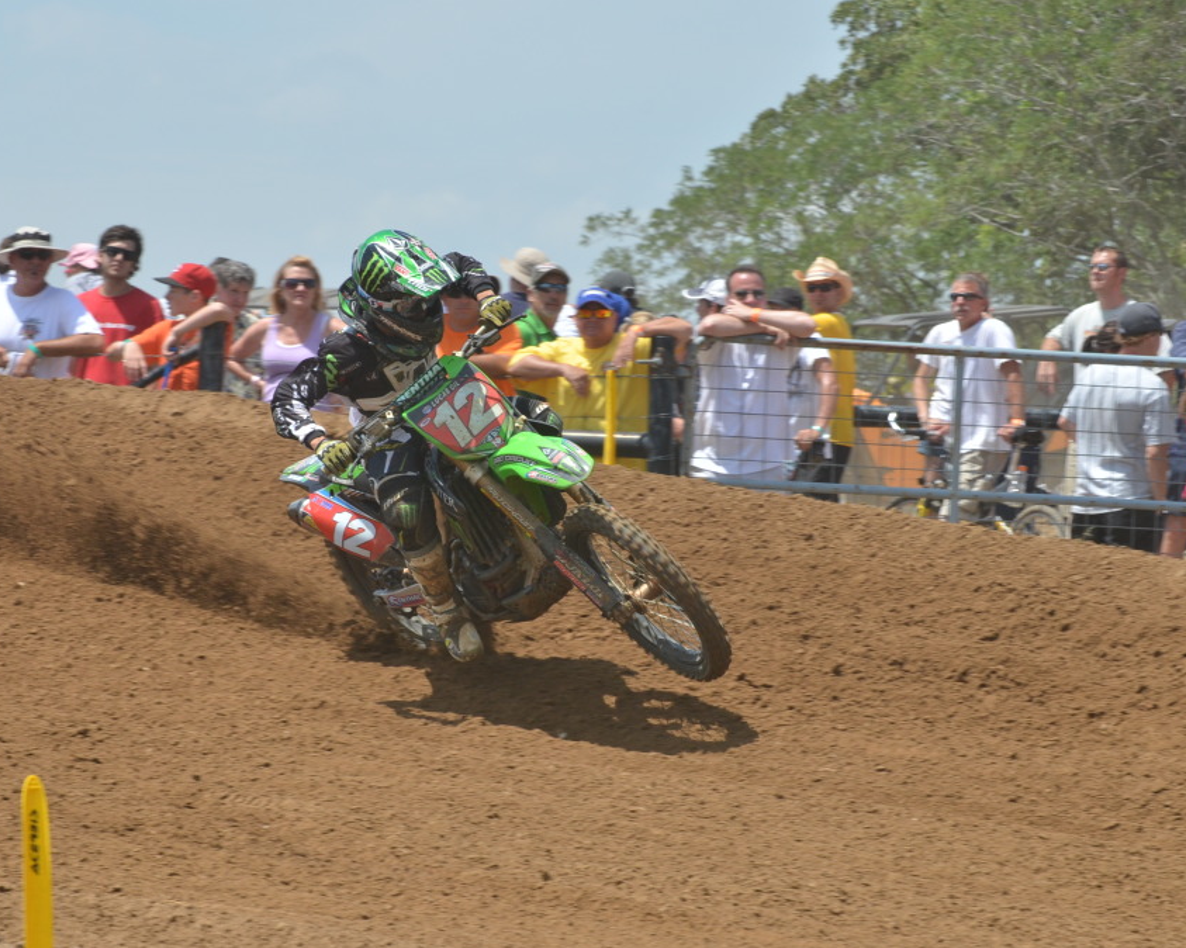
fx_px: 8984
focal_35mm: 256
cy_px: 475
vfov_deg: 6.0
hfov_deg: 7.6
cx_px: 522
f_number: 10
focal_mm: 150
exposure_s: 1/640
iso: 400
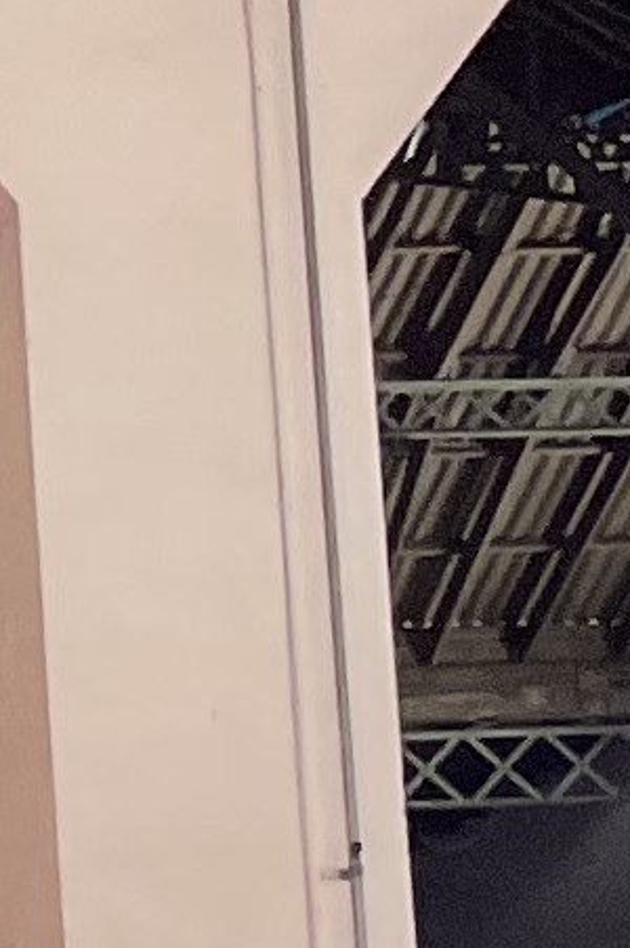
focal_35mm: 242
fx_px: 6362
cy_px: 1120
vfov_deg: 8.4
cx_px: -2150
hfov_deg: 4.9
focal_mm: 4.2
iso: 100
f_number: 1.6
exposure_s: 1/100
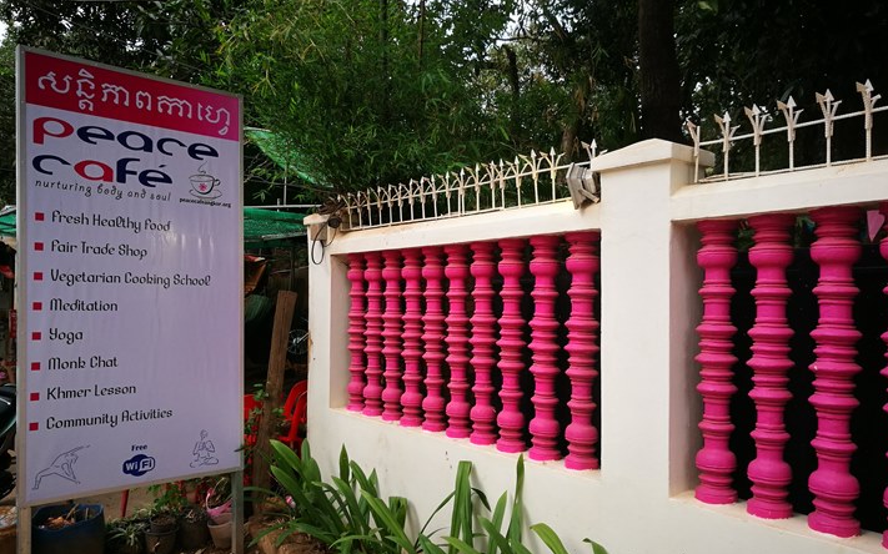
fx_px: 702
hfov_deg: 64.6
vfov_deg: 43.1
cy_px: 296
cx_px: 448
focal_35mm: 29
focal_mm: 4.5
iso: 100
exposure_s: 1/100
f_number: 2.2
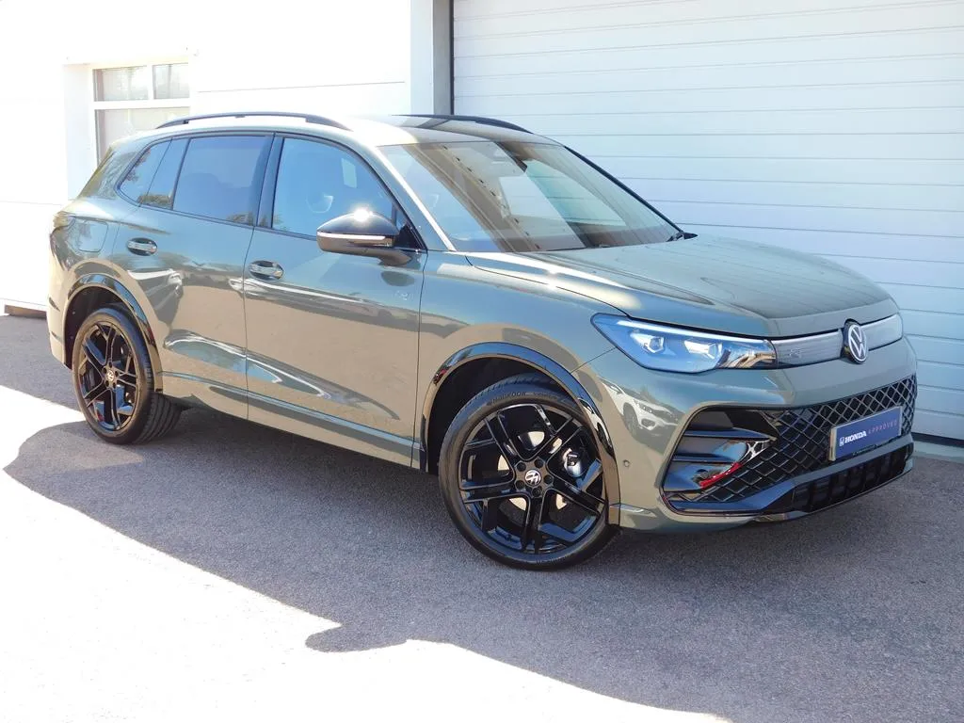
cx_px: 482
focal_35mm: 45
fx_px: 1253
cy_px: 362
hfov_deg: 42.1
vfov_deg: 32.2
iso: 125
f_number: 3.7
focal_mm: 8
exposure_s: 1/160
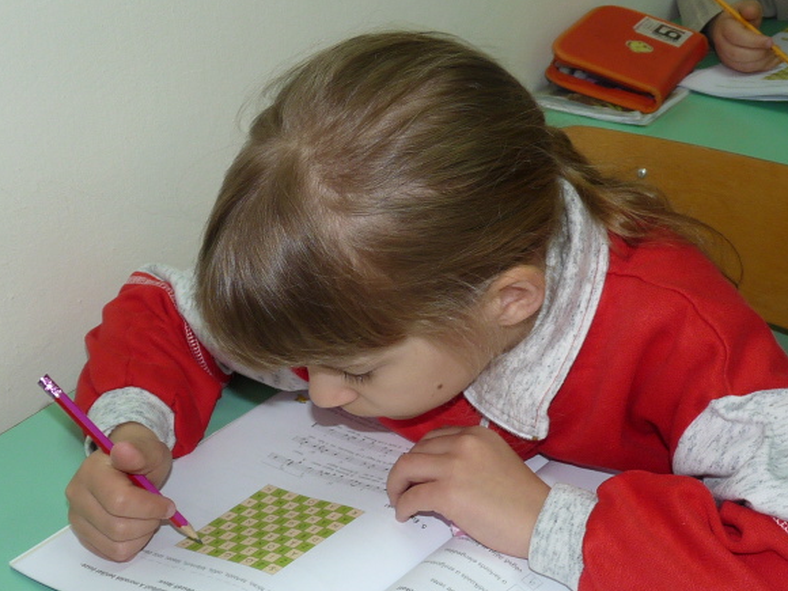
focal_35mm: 53
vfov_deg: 27.5
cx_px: 428
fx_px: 1206
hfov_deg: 36.1
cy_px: 310
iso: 100
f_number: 2.8
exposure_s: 1/30
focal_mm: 4.8
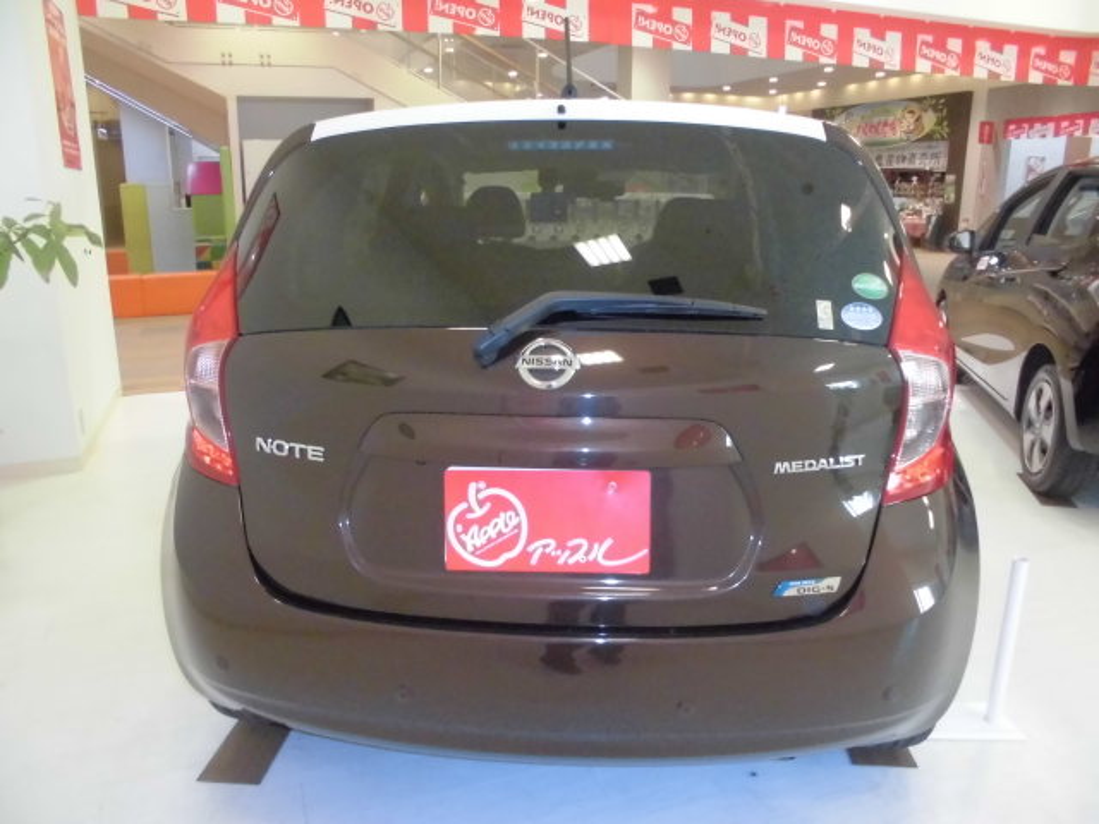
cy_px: 412
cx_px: 550
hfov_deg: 67.3
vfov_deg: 53.1
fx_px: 825
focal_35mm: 26
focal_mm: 4.6
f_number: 3.5
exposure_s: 1/60
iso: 400
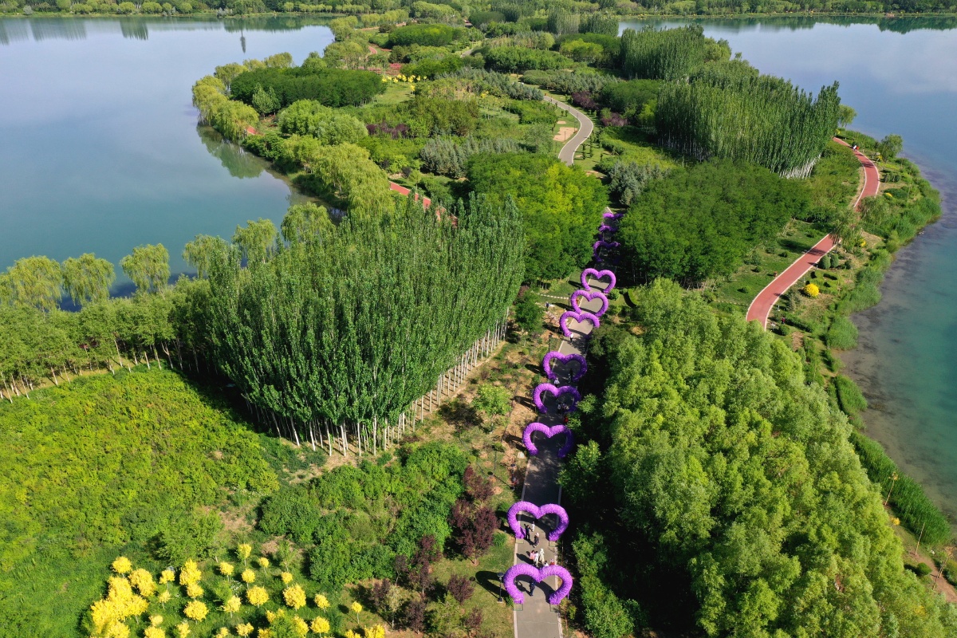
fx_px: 744
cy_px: 319
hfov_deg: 65.5
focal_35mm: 28
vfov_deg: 46.4
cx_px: 478
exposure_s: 1/500
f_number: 5.6
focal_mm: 10.26
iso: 100
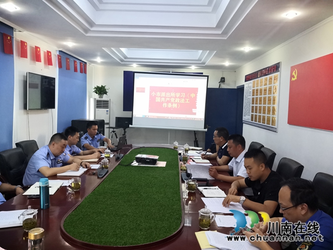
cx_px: 166
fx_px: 279
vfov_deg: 48.2
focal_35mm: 29
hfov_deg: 61.7
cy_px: 125
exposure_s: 1/33.3
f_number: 1.8
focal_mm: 3.95
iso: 200
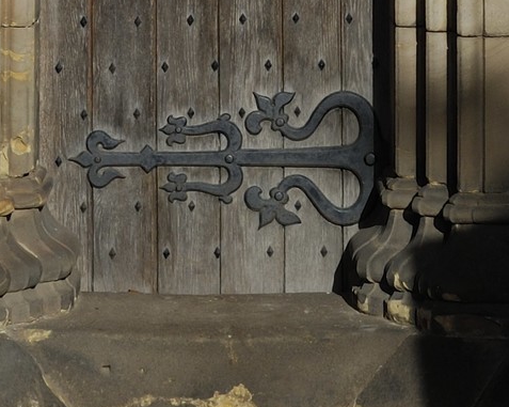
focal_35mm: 199
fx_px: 2996
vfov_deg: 7.2
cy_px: -606
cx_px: 186
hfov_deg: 9.7
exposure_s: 1/320
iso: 100
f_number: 8
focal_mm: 28
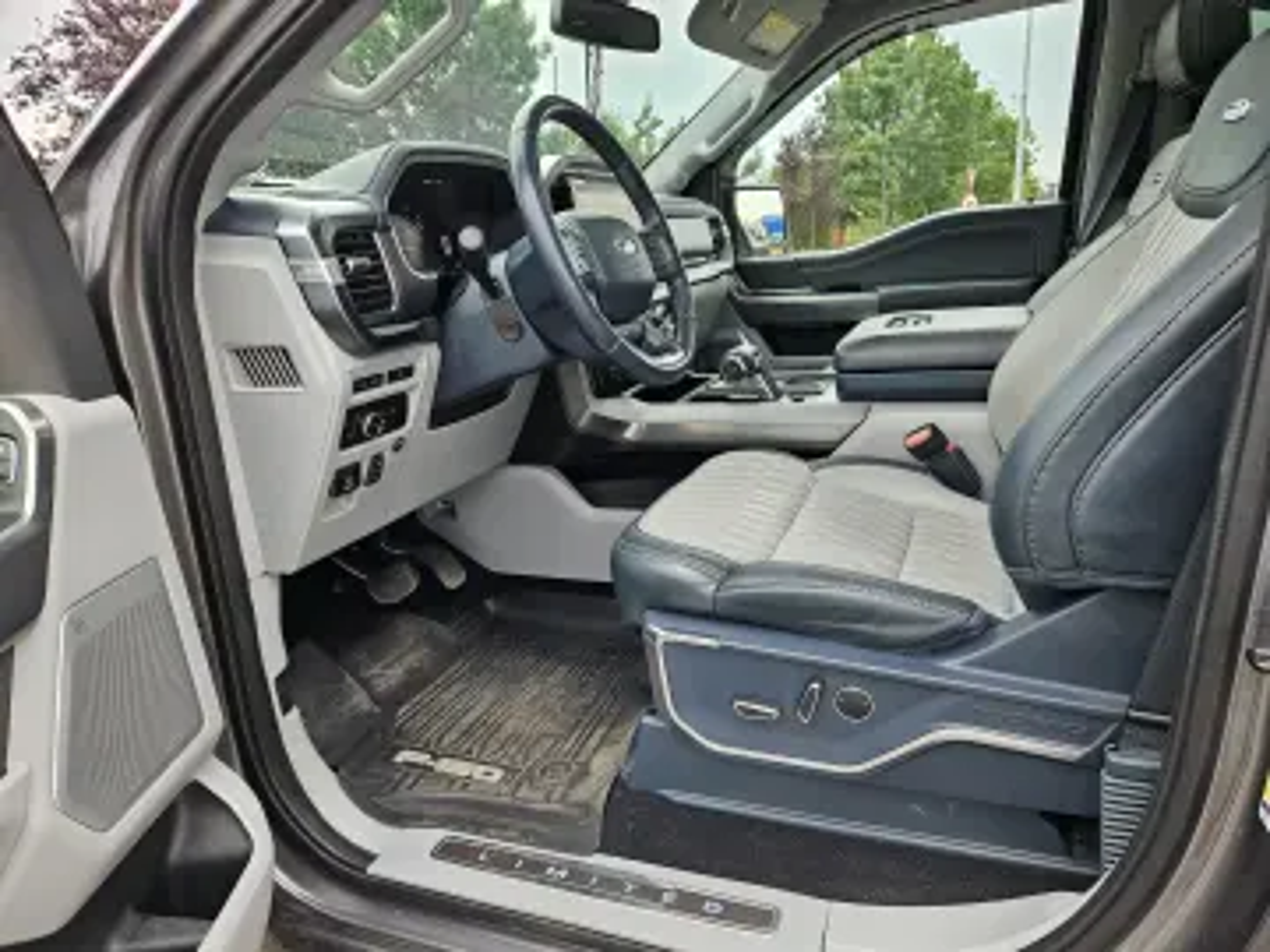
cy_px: 476
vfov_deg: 58.9
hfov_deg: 73.9
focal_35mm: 23
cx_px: 635
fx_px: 844
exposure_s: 1/103
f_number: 1.8
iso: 25
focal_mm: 5.4
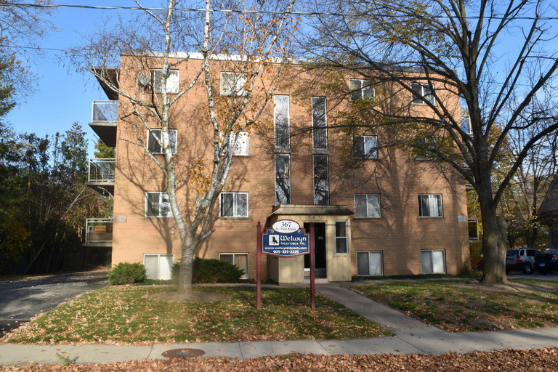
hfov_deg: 61.9
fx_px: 465
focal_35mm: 30
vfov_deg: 43.6
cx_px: 279
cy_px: 186
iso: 100
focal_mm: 20
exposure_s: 1/25
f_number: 22
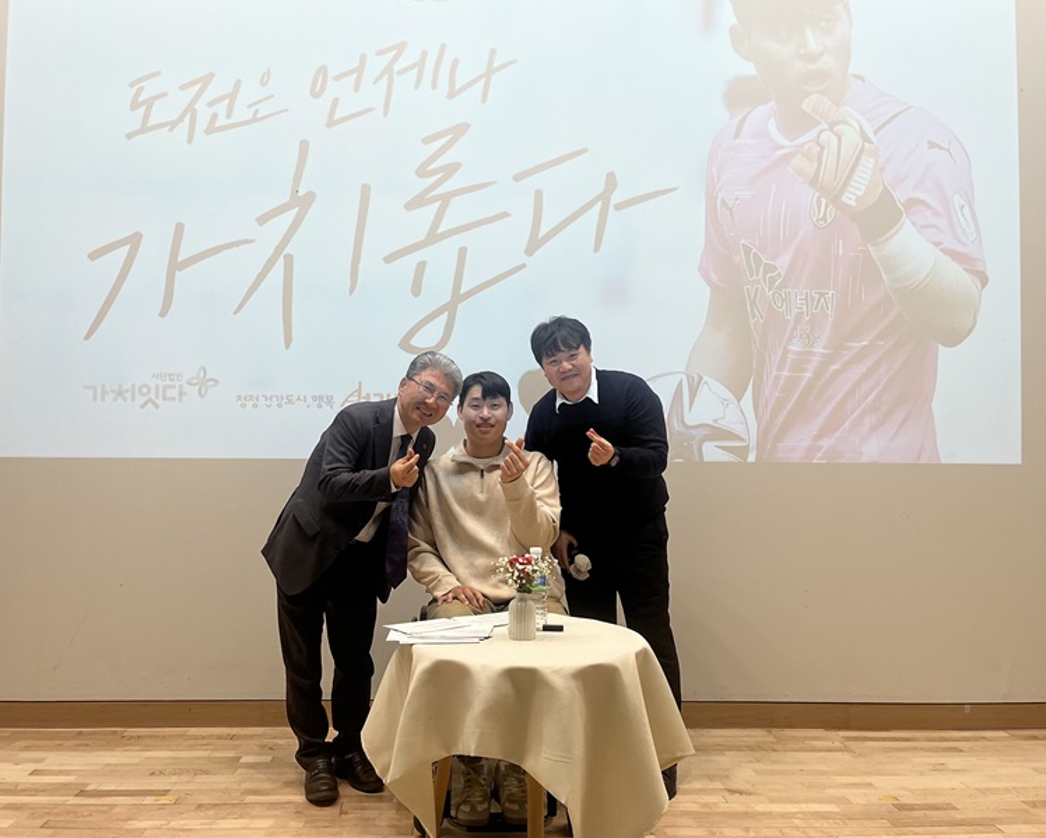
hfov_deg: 62.1
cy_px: 429
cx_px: 491
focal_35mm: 28
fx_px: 867
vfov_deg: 51.6
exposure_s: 1/120
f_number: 1.6
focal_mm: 5.1
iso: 80
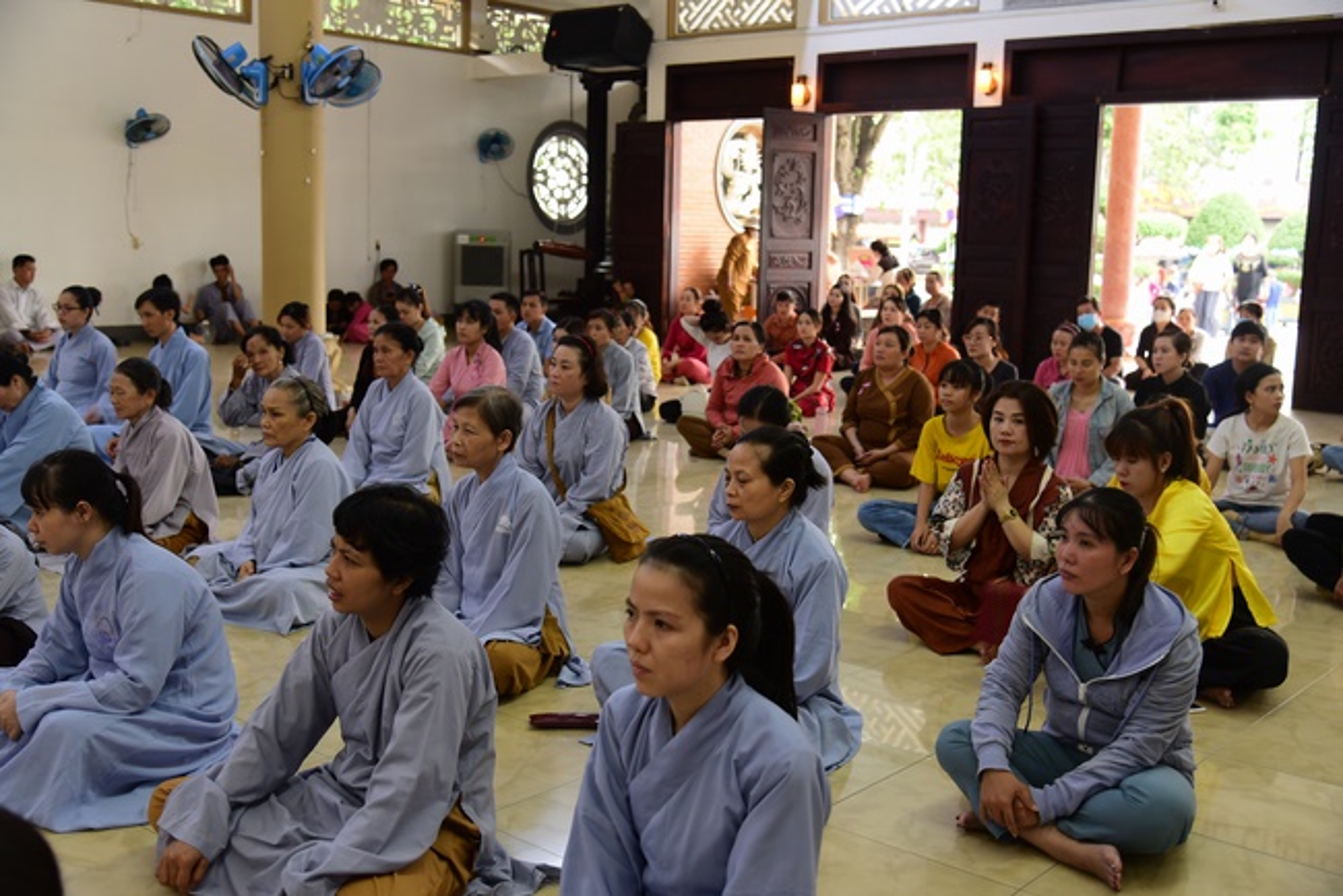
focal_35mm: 38
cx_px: 672
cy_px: 448
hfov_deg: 50.7
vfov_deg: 35.1
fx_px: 1418
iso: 320
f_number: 4
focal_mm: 38
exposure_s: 1/15
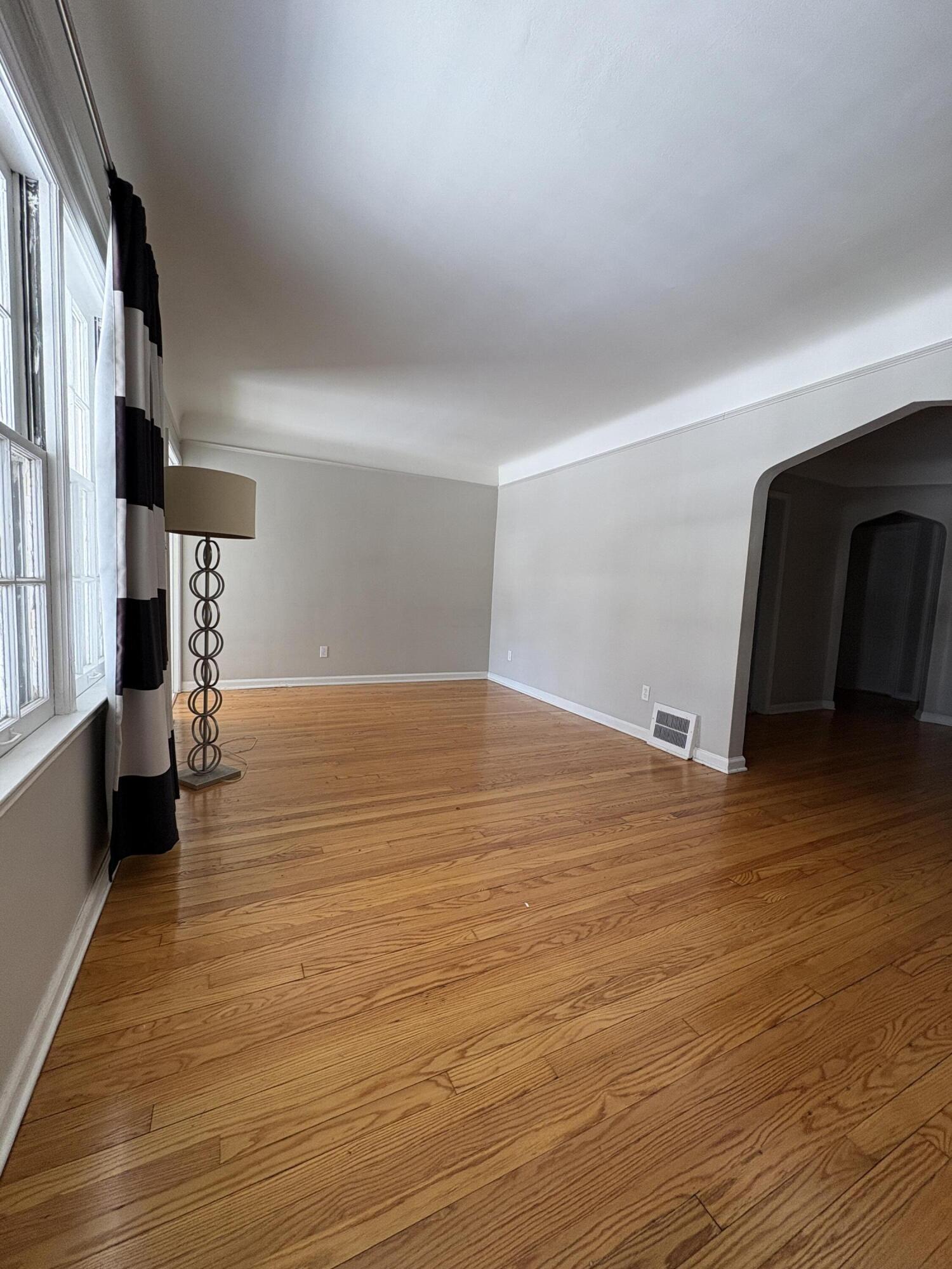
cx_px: 476
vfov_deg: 102.1
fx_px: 513
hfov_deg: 85.7
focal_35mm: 14
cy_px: 634
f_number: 2.2
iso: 125
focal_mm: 2.22
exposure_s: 1/99
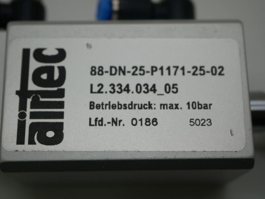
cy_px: 100
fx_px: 460
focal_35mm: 60
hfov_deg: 32.2
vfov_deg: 24.4
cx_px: 132
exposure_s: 1/250
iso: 200
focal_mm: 30
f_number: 4
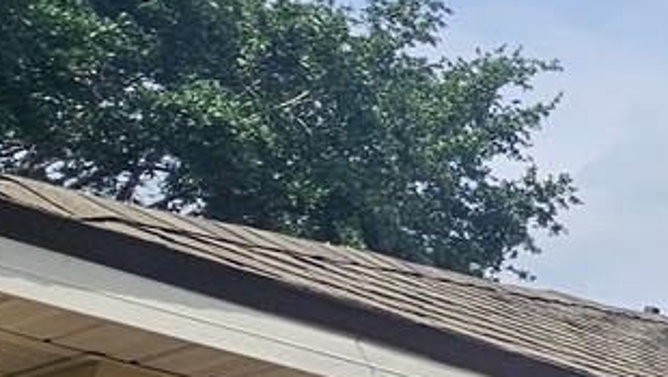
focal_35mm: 73
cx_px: 1450
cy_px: 282
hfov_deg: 17.1
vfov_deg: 16.5
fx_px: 1294
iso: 50
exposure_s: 1/2510
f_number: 2.2
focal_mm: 2.2
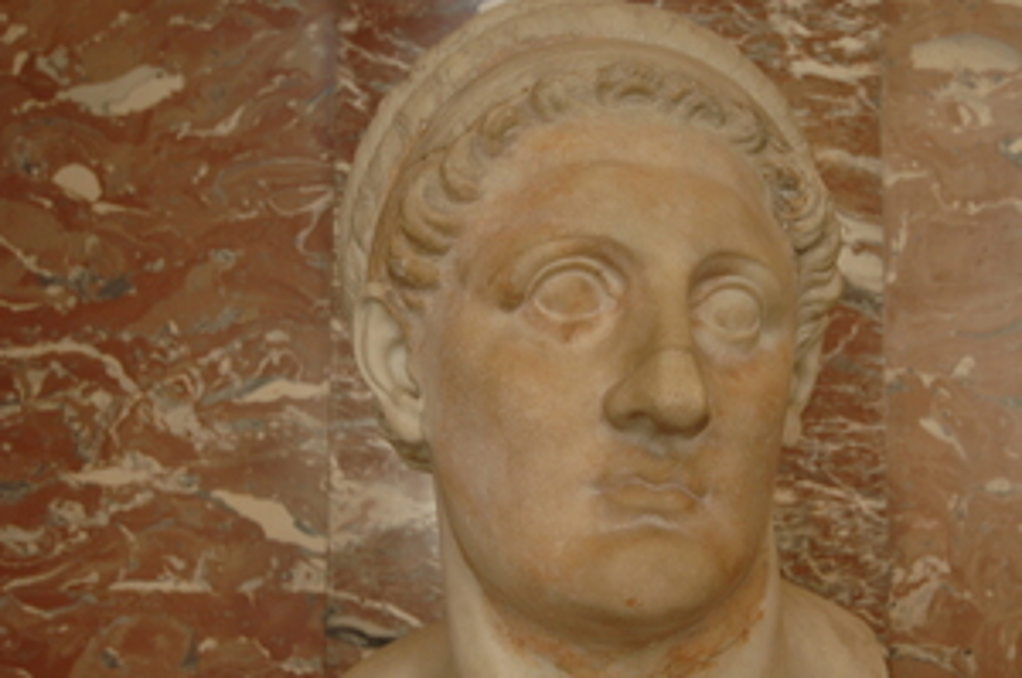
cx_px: 647
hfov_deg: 44.2
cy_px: 409
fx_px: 1247
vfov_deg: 30.3
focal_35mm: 44
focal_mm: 20
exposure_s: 1/13
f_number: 5.6
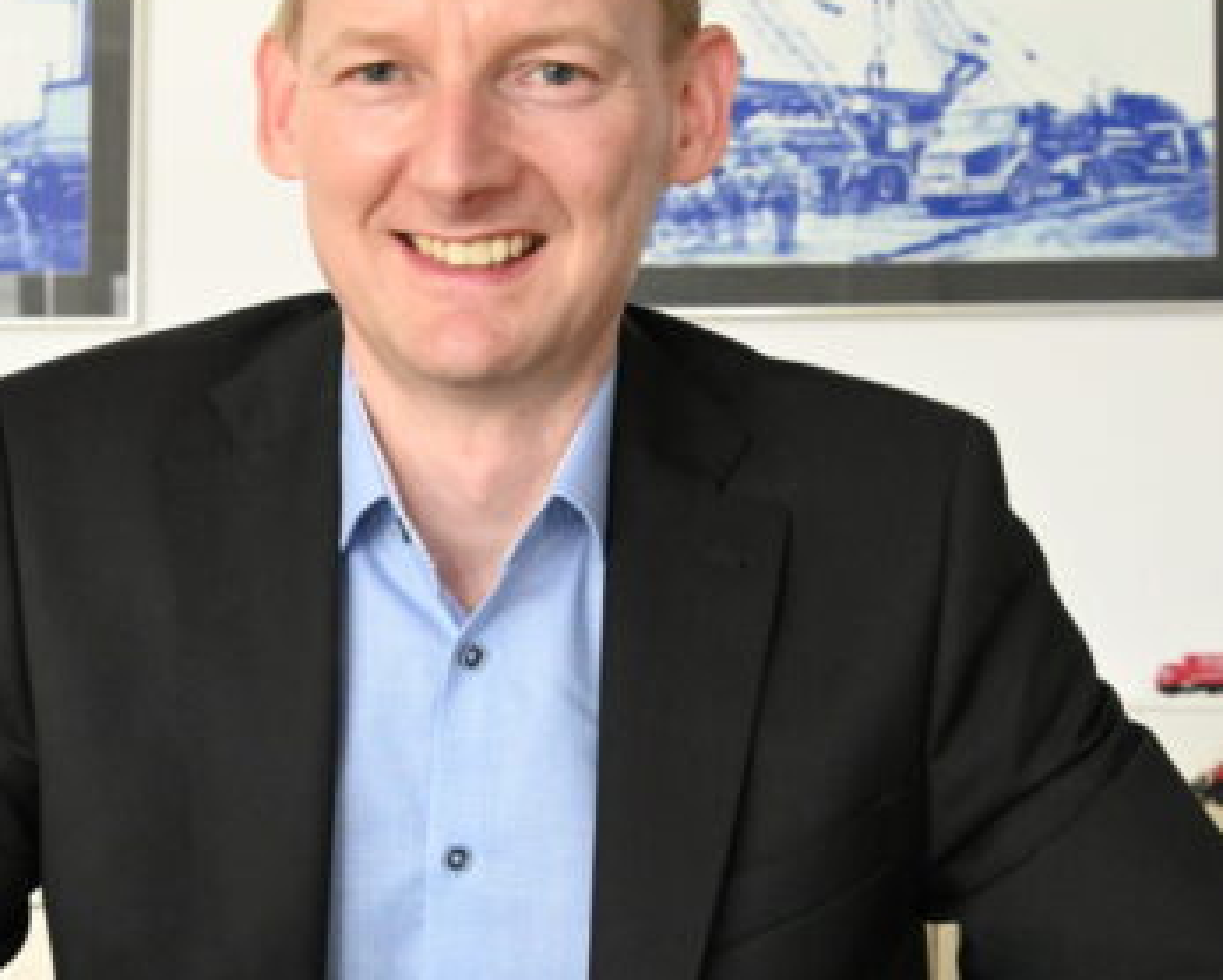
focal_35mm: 81
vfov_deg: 18.9
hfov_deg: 23.5
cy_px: 596
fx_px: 2934
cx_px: 430
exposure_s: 1/400
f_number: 4.5
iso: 6400
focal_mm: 26
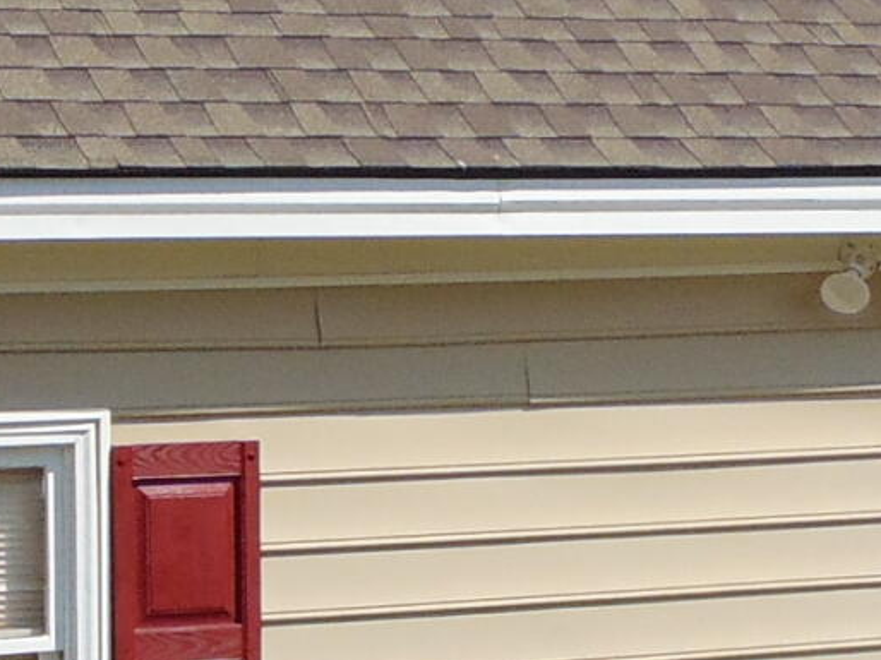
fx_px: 3714
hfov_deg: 13.5
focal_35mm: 146
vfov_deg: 10.0
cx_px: 166
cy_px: 749
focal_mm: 4.5
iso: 80
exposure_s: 1/320
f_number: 7.7
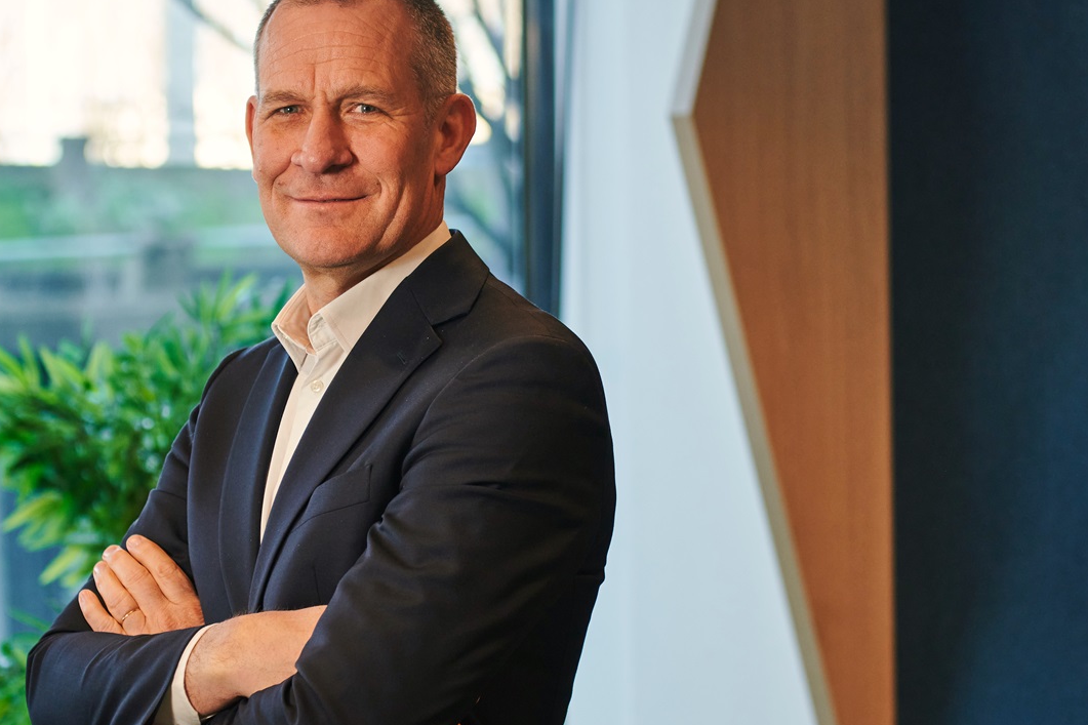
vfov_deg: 10.8
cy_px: 367
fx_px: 3837
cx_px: 480
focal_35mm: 127
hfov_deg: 16.1
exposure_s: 1/250
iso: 500
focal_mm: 70
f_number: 3.2
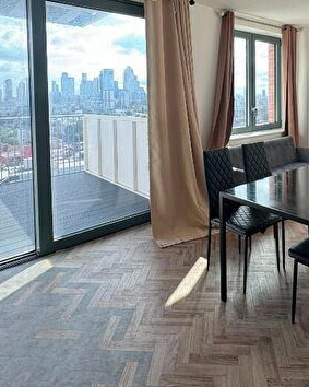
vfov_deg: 61.4
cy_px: 110
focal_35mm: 27
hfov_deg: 52.3
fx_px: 309
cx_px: 202
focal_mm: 2.22
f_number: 2.2
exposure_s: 1/99
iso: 50
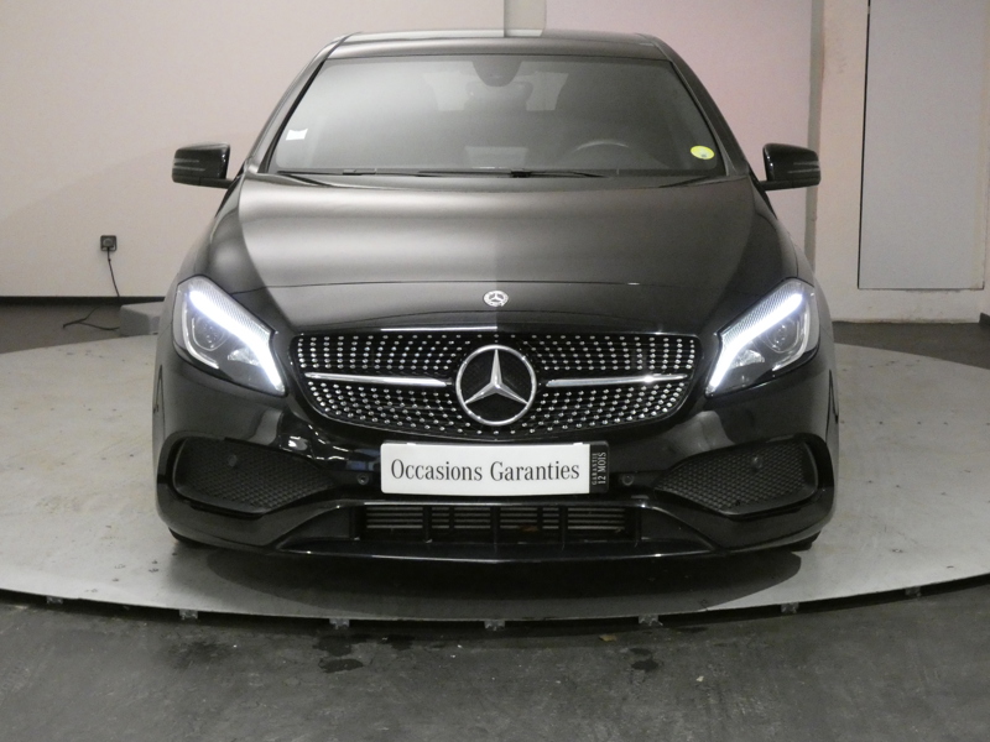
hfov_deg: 30.7
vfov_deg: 23.3
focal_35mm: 63
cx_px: 495
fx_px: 1802
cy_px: 371
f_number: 4.2
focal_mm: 11.3
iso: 1600
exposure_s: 1/50
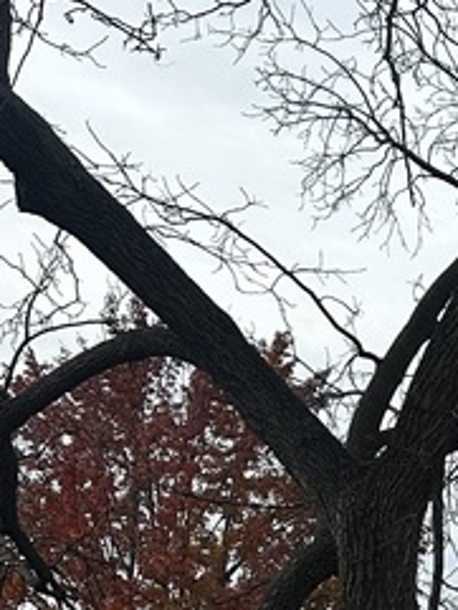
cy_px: 830
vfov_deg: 17.8
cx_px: 825
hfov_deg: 13.1
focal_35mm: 102
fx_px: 1798
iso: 80
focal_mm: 6.86
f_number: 1.78
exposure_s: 1/3717
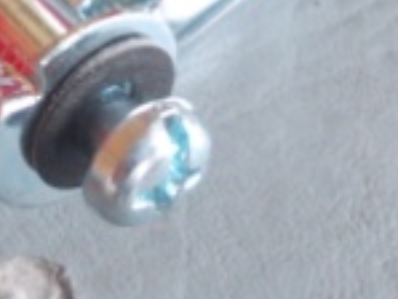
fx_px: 967
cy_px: 91
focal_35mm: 84
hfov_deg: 22.8
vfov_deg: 17.5
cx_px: 59
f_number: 2.7
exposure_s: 1/13
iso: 200
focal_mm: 4
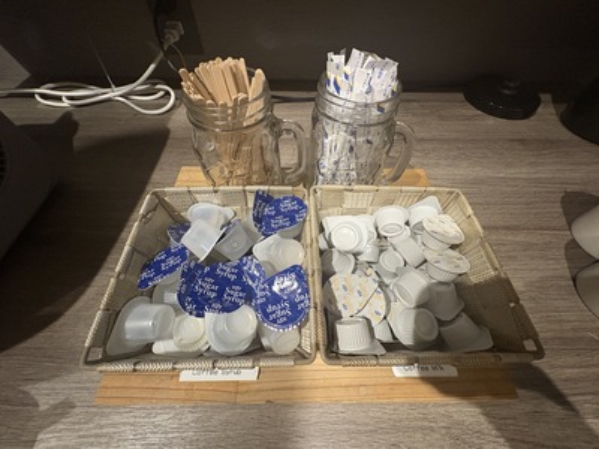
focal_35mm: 14
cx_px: 300
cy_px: 224
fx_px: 242
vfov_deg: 85.7
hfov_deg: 102.1
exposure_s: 1/50
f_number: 2.2
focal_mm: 2.22
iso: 640
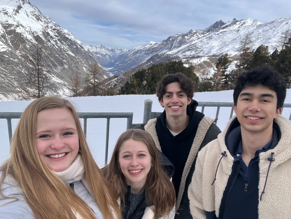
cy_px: 110
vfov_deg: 58.9
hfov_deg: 73.9
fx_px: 193
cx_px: 146
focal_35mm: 23
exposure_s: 1/510
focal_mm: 2.71
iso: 32
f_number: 2.2
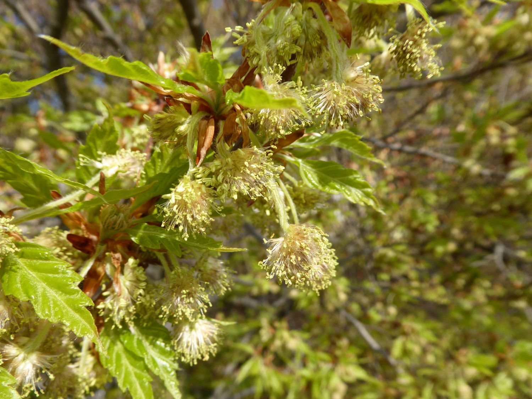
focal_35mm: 24
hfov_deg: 71.6
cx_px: 266
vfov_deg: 56.8
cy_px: 200
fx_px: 369
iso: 100
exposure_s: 1/800
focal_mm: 4.3
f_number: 3.3
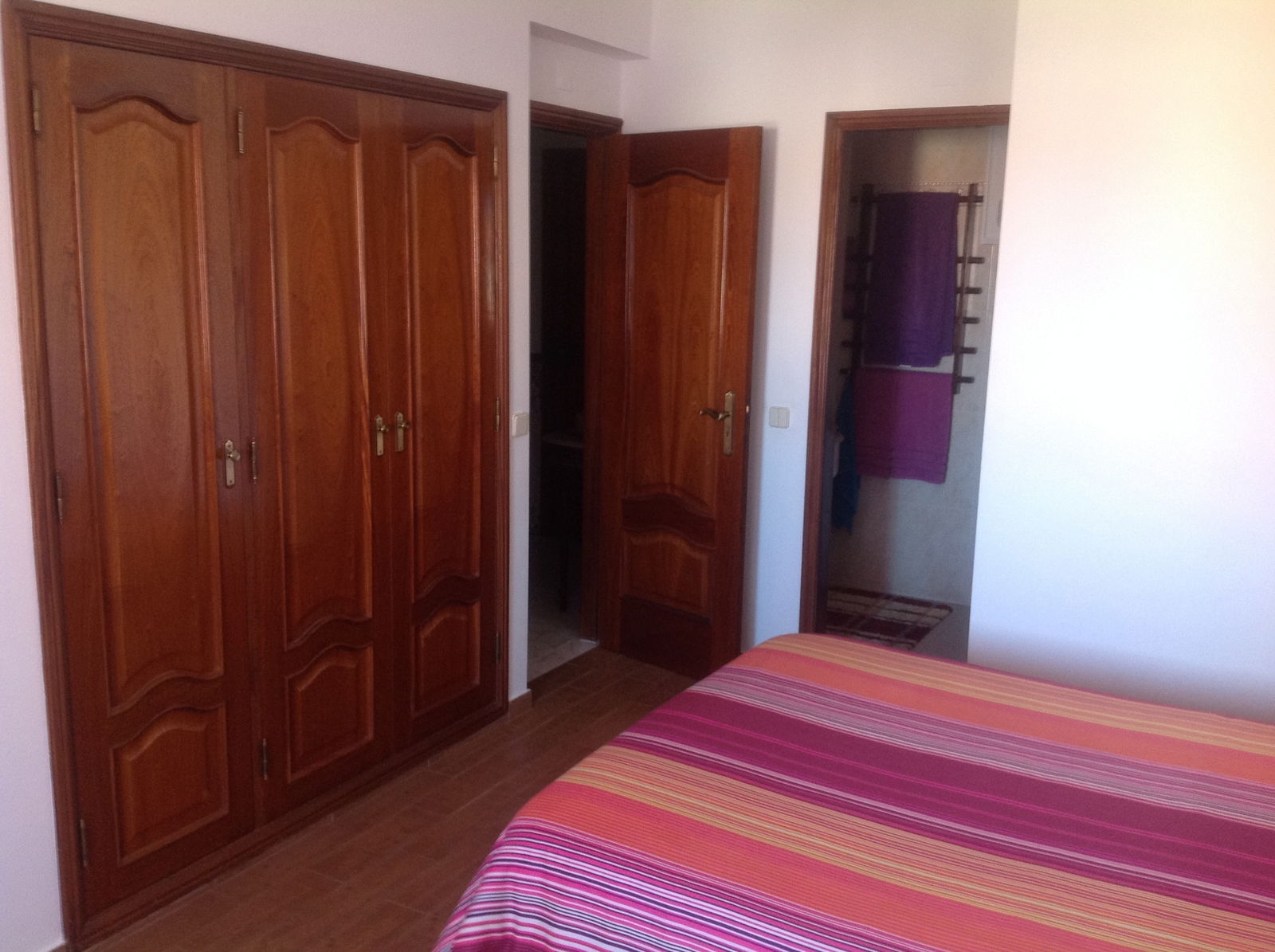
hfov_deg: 52.7
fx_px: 1287
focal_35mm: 35
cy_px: 476
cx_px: 638
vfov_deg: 40.6
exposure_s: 1/15
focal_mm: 4.28
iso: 125
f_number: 2.4
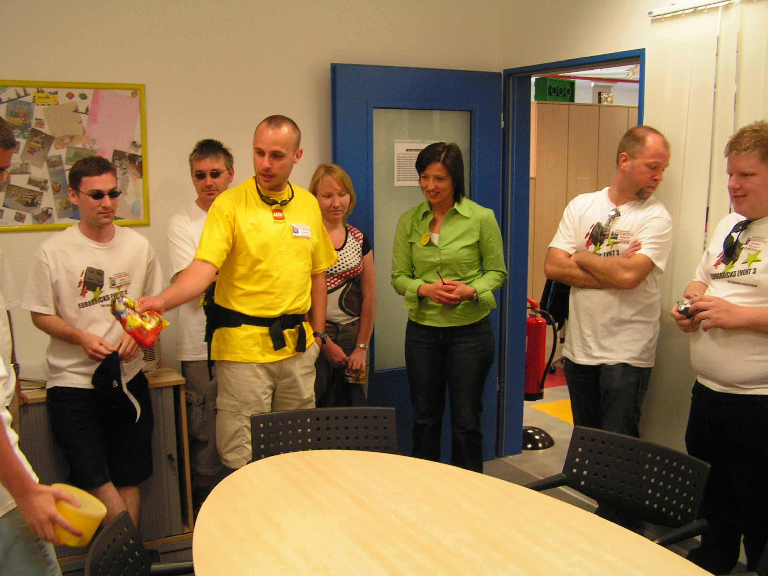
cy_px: 288
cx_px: 384
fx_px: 843
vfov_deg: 37.7
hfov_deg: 49.0
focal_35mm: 38
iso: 125
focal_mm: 6.3
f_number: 2.8
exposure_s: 1/40
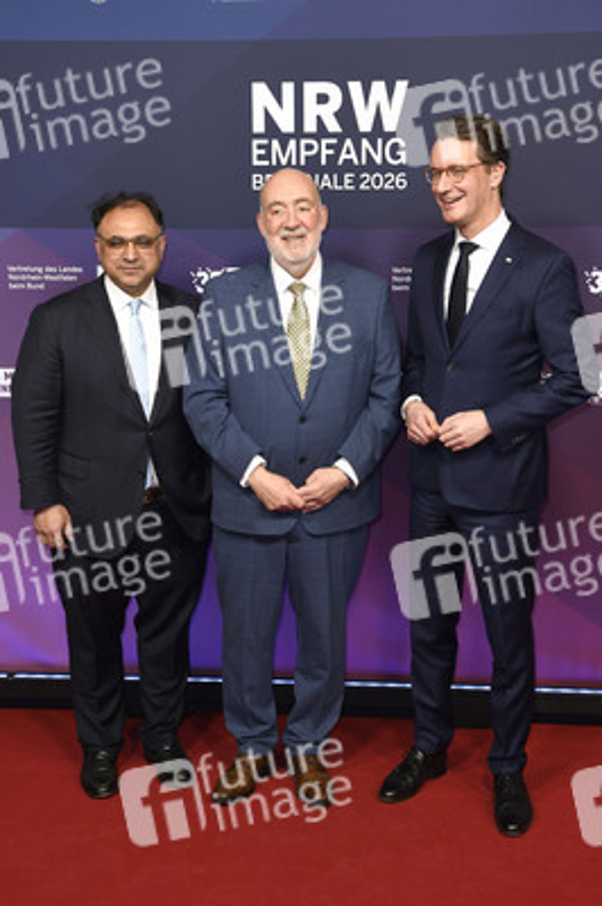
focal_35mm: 52
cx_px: 301
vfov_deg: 38.2
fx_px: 1306
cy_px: 453
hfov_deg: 25.9
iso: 800
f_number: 5
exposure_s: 1/200
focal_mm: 52
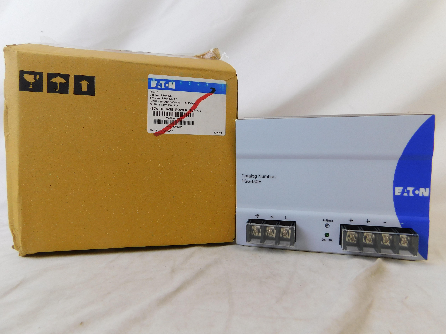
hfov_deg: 73.9
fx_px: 296
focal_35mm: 23
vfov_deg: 58.9
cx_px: 223
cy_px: 167
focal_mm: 4
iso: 125
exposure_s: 1/40
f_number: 3
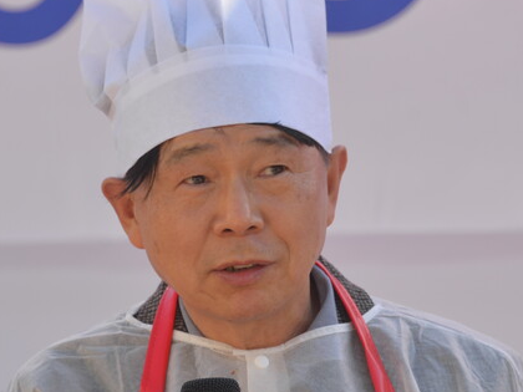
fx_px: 6965
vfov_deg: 3.2
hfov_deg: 4.3
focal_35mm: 461
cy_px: 340
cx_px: 285
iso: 360
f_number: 5.6
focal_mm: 210
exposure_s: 1/500
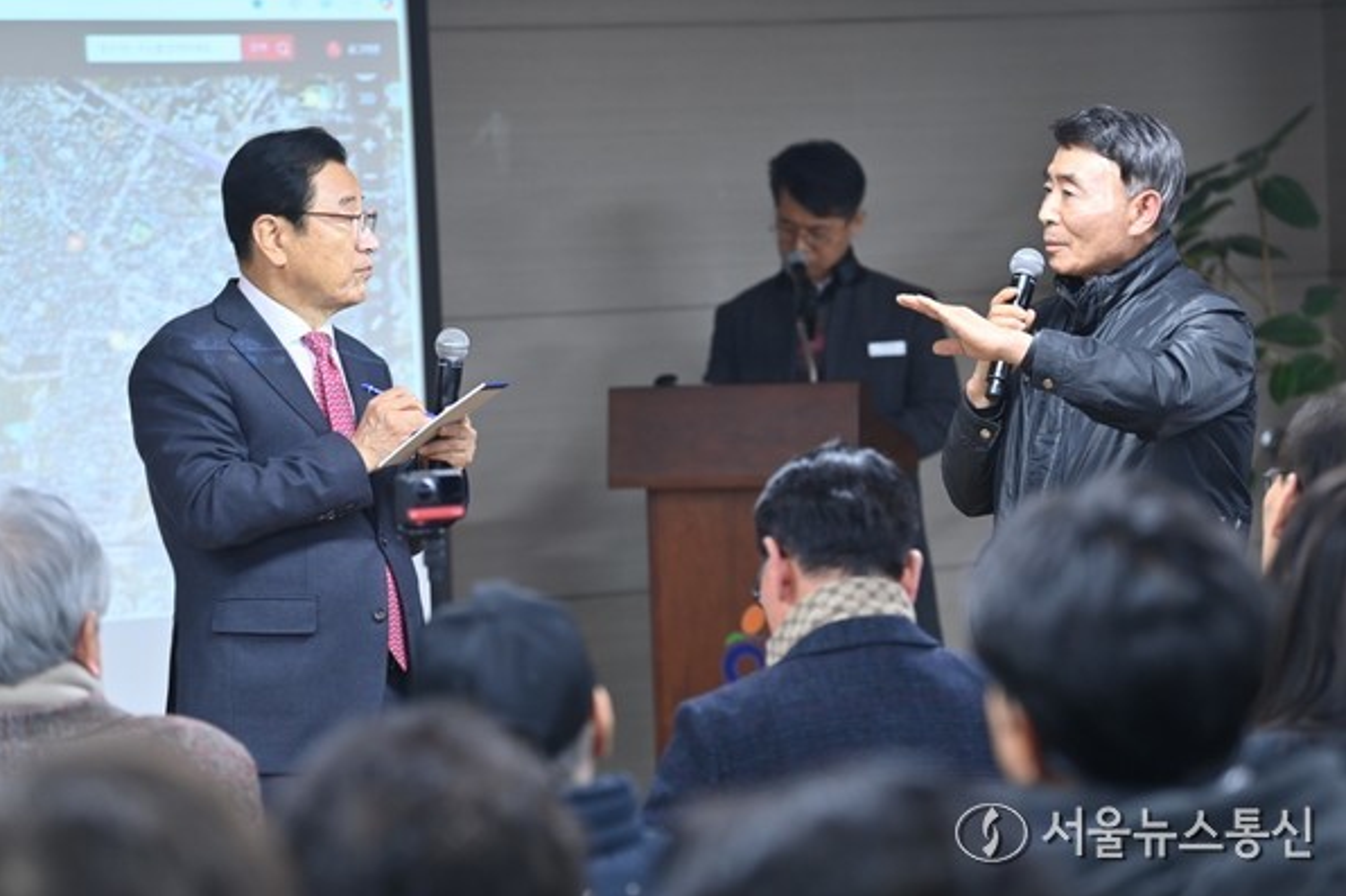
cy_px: 449
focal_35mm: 141
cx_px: 673
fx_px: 5270
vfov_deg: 9.7
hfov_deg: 14.6
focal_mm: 140
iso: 1250
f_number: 4
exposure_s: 1/100
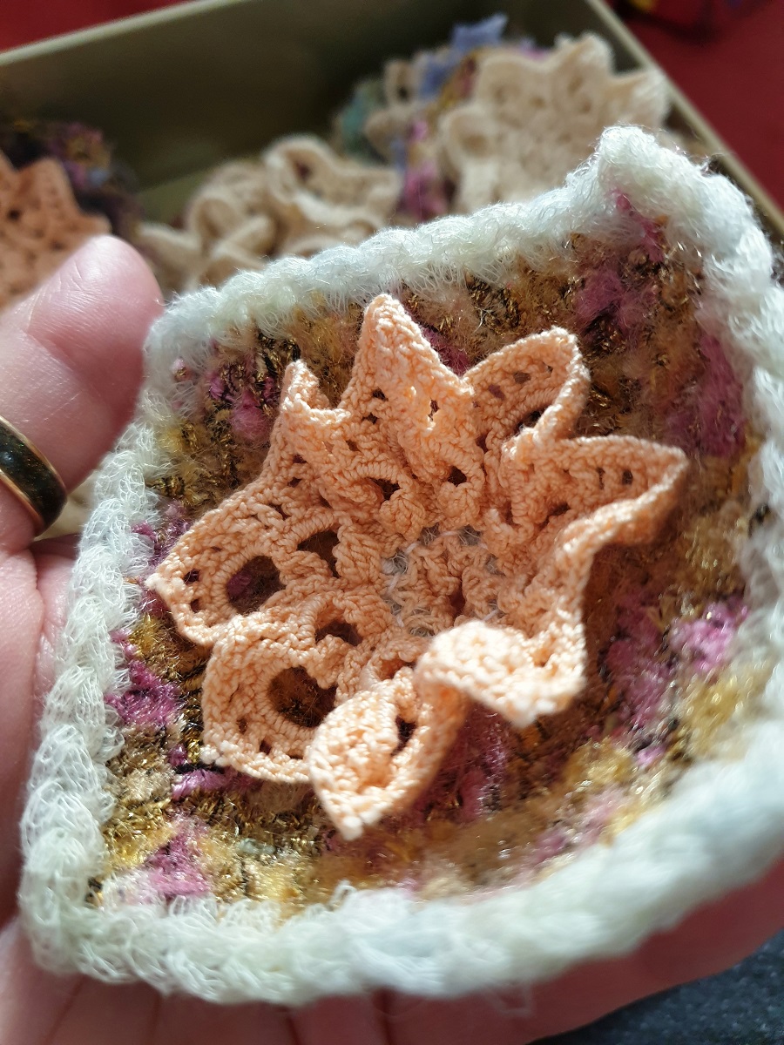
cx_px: 392
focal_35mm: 26
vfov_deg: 67.3
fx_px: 785
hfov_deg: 53.1
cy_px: 522
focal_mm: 4.3
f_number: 1.5
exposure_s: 1/50
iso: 250
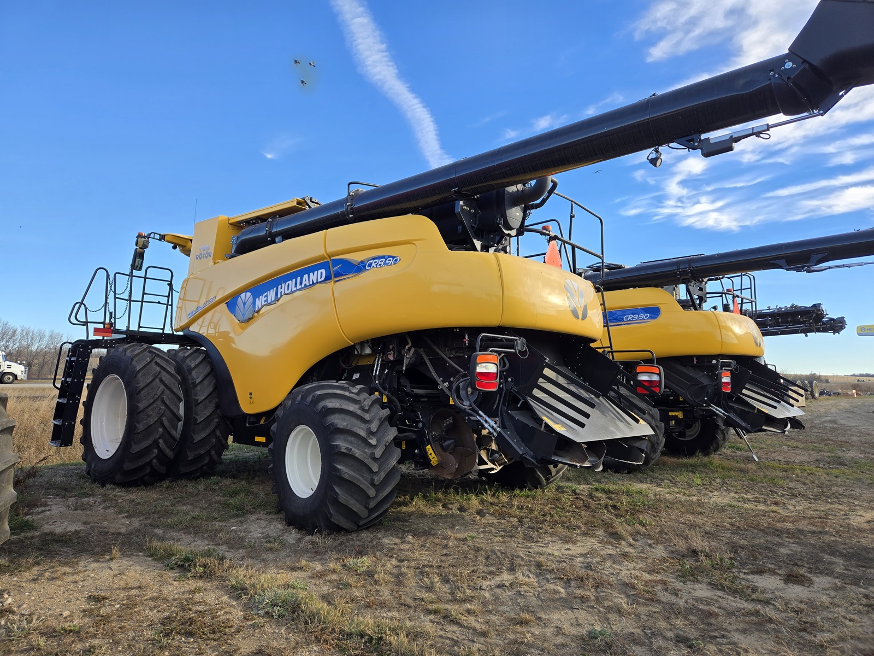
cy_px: 328
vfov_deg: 58.9
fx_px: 581
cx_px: 437
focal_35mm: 23
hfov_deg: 73.9
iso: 25
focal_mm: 5.4
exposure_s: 1/788
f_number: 1.8
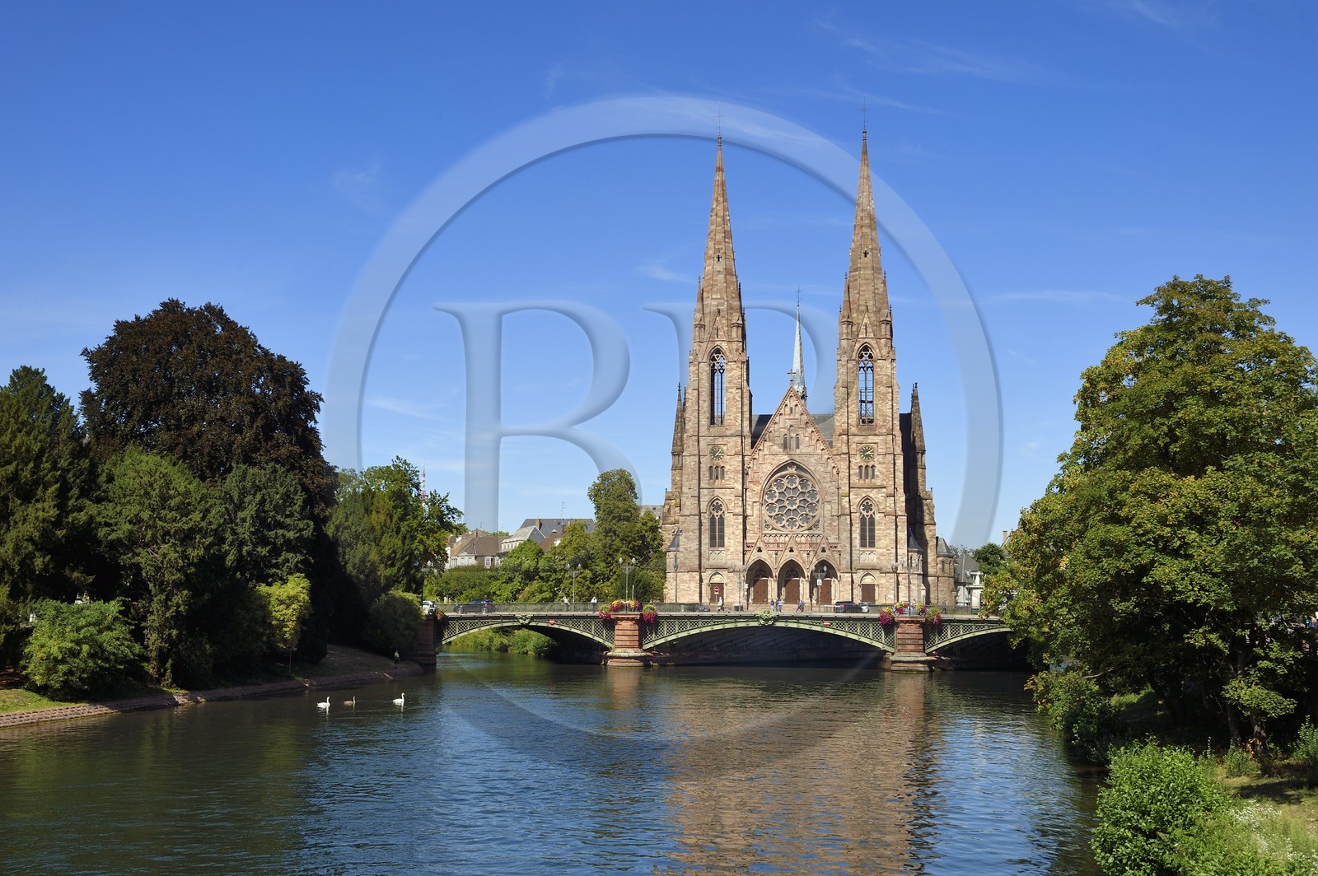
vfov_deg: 33.3
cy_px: 438
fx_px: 1463
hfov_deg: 48.5
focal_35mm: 40
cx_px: 659
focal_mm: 40
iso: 200
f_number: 14
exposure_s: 1/250
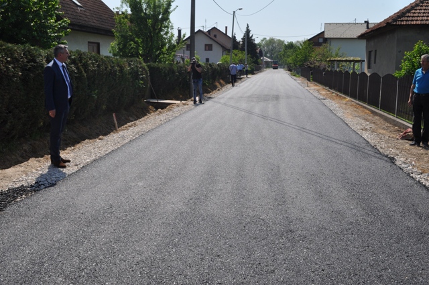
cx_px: 214
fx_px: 464
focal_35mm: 39
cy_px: 142
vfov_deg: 34.1
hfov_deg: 49.6
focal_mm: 26
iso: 200
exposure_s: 1/200
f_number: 14
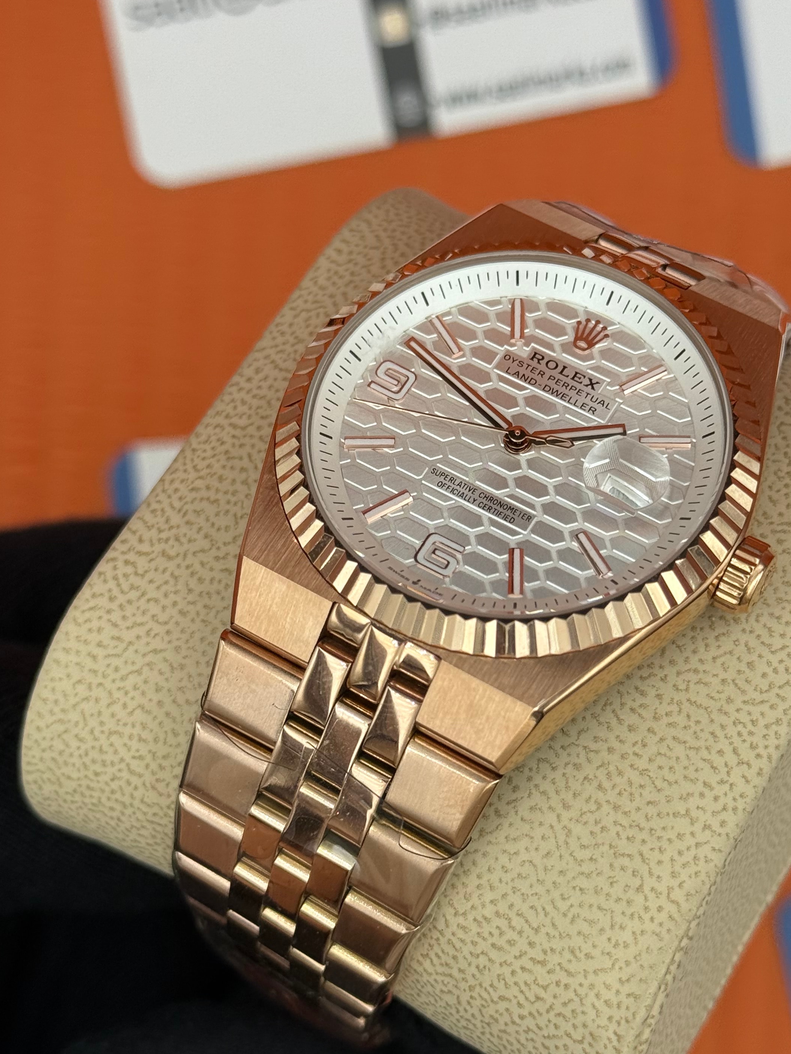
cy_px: 585
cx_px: 435
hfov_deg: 21.3
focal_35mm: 69
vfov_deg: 28.1
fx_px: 2102
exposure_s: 1/885
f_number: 1.78
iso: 64
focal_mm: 6.76
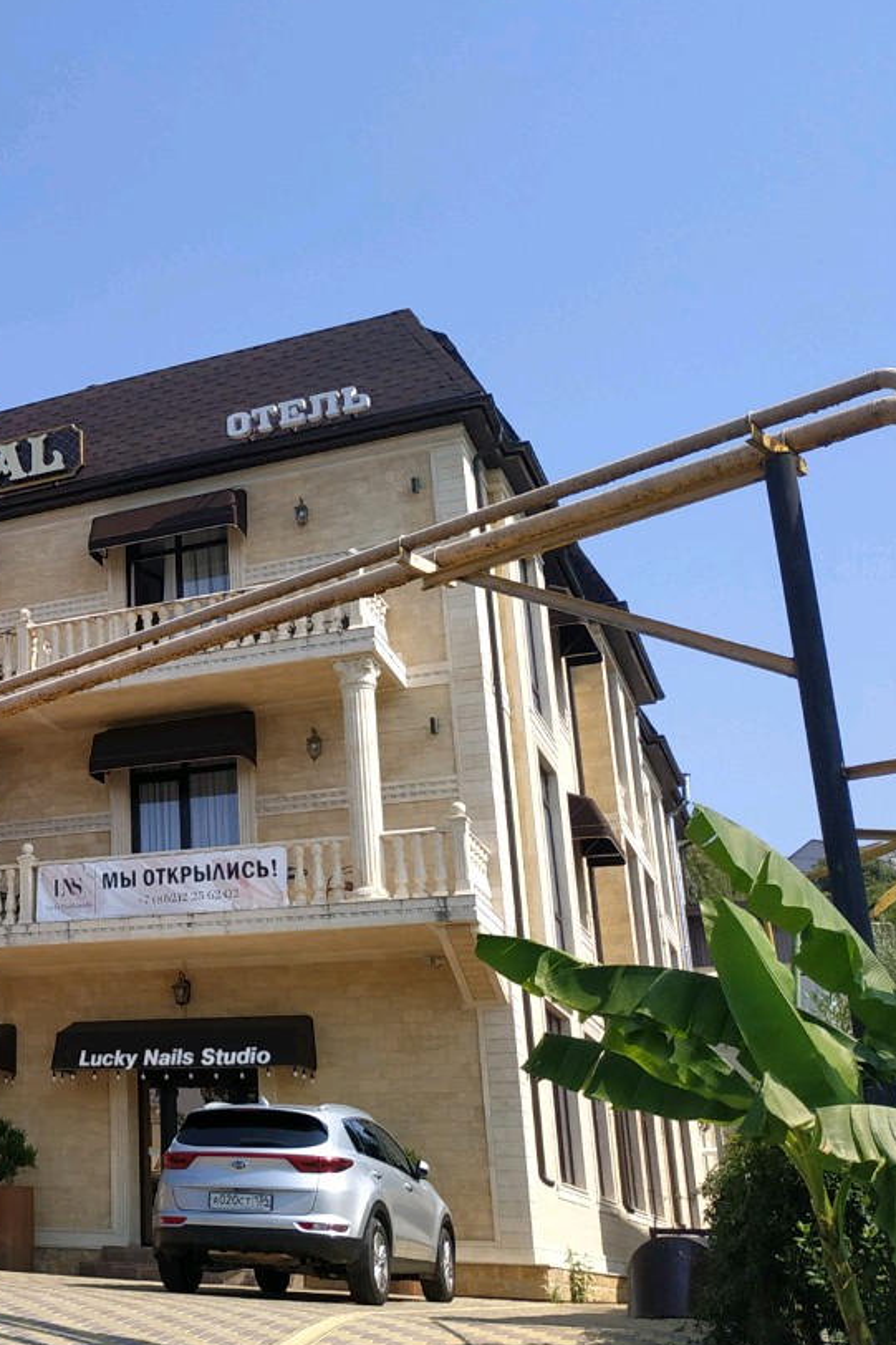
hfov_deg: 28.9
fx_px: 1531
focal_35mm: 41
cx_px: -140
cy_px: 686
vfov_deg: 47.4
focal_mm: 3.94
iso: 100
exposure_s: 1/1667
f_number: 1.9
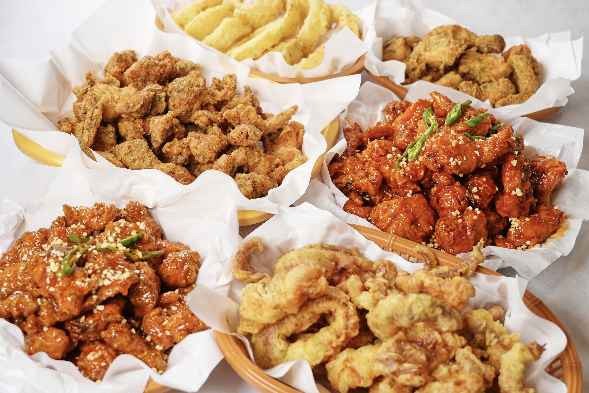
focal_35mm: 46
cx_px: 294
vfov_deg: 29.2
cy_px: 196
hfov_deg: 42.7
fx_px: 753
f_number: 5.6
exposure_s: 1/60
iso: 100
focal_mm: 46
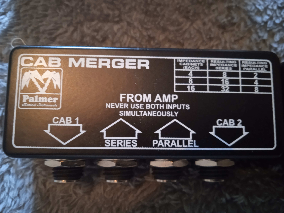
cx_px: 142
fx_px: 230
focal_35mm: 28
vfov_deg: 49.7
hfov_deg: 63.4
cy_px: 106
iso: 2225
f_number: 2.2
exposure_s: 1/14.3
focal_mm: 3.43
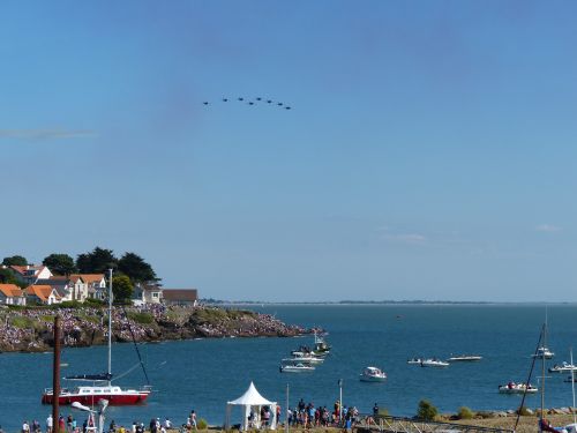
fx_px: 1867
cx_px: 288
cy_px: 216
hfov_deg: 17.6
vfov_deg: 13.2
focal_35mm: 112
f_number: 4
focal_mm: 20.1
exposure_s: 1/1600
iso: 100
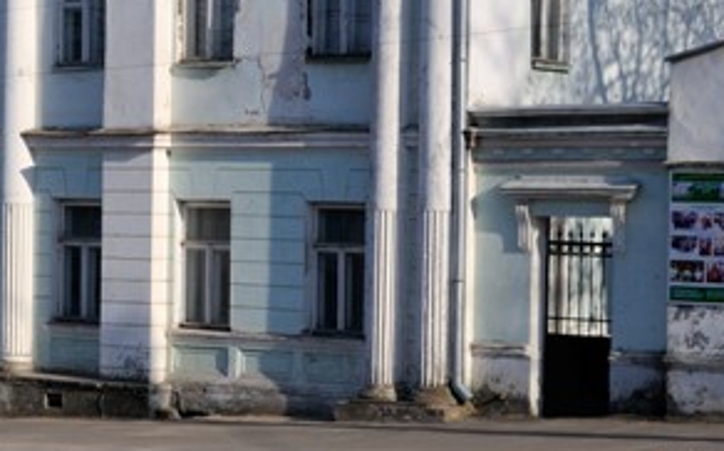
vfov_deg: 11.6
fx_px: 2228
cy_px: 289
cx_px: 77
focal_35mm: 113
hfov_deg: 18.2
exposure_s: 1/800
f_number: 8
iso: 200
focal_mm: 24
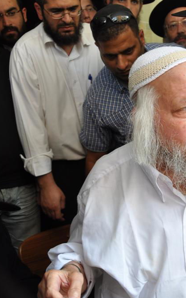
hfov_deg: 29.6
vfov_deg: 47.2
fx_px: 340
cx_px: 158
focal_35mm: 42
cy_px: 149
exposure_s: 1/100
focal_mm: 18
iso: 400
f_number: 5
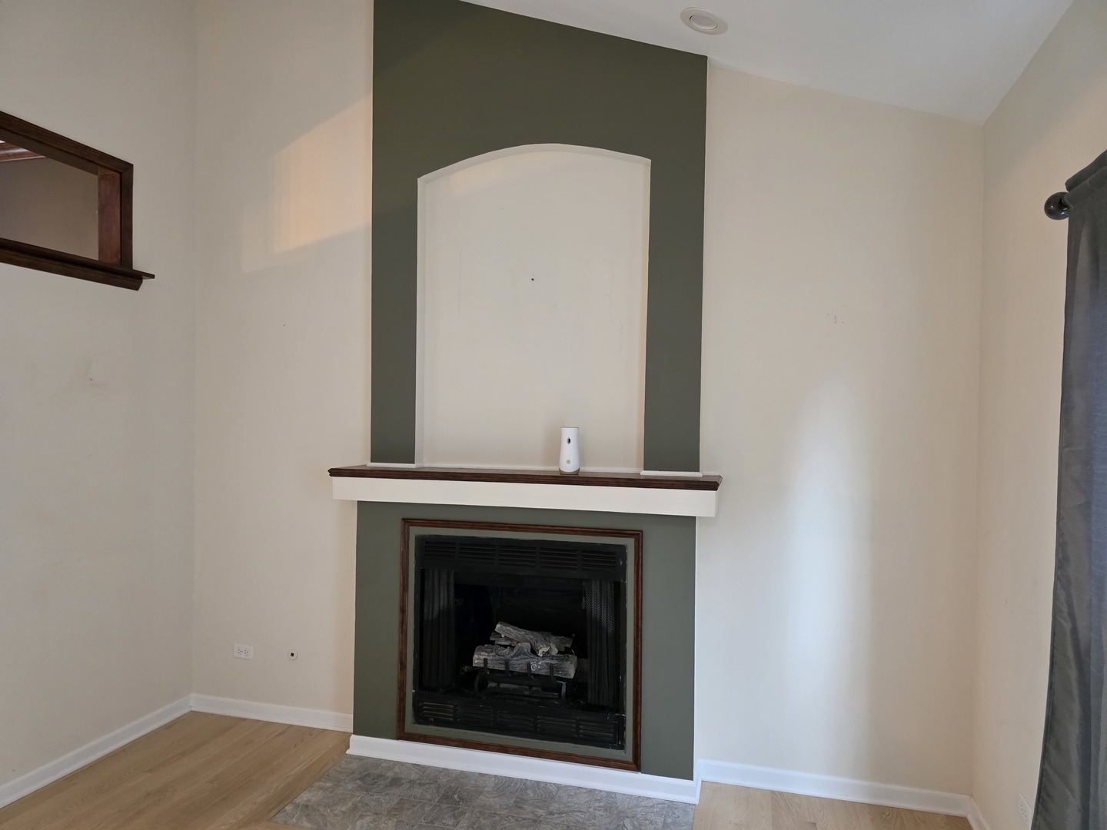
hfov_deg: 73.9
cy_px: 415
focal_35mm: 23
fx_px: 736
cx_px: 554
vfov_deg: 58.9
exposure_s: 1/120
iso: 800
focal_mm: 6.3
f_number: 1.7
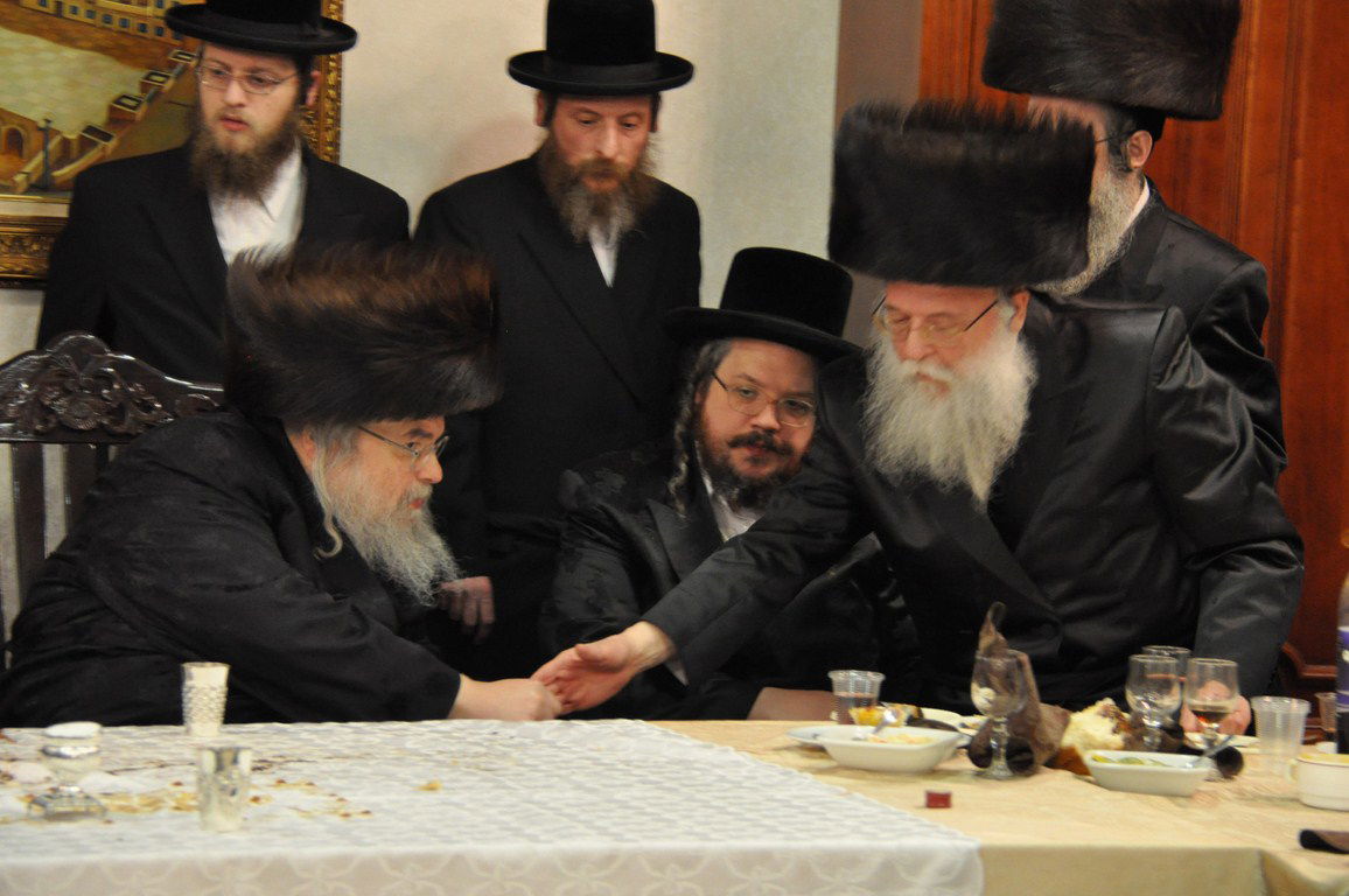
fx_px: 5895
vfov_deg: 8.7
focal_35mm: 158
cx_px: 674
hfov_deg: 13.1
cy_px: 448
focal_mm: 105
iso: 1600
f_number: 5.6
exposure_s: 1/40
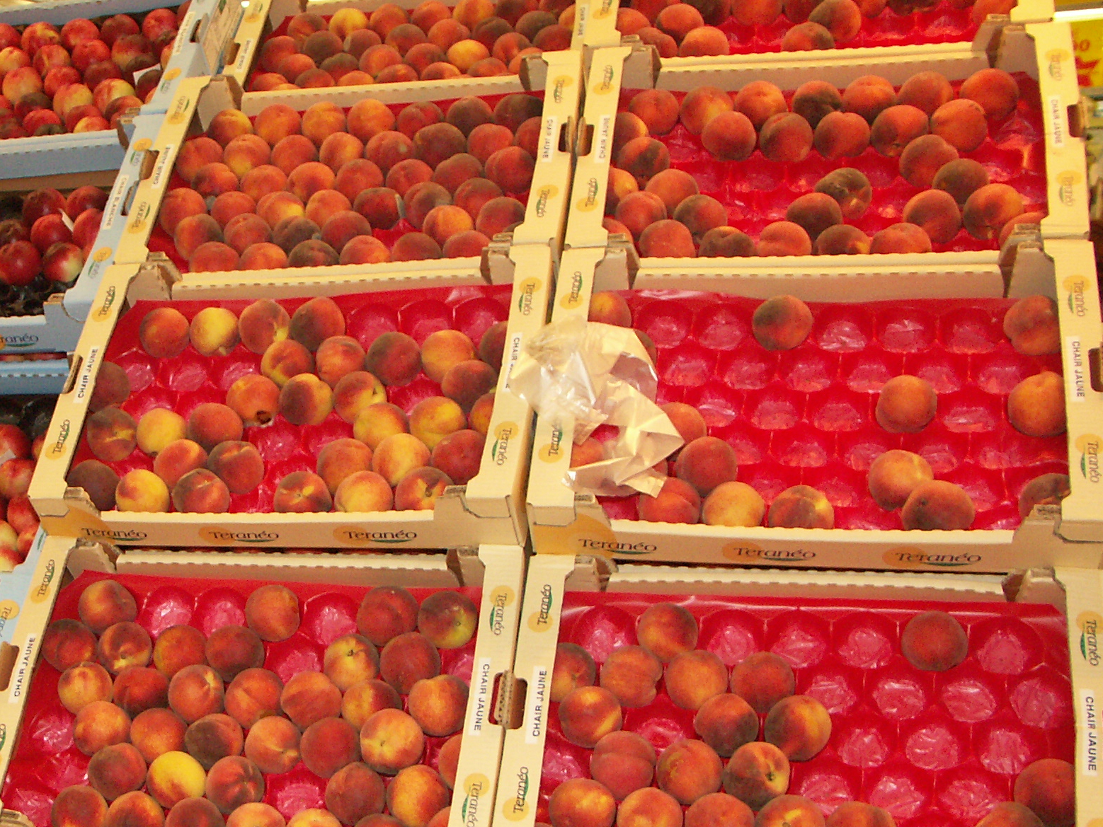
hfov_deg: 39.5
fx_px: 1466
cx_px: 213
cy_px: 605
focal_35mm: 46
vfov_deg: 31.1
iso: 200
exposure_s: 1/200
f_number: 2.8
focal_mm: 7.21
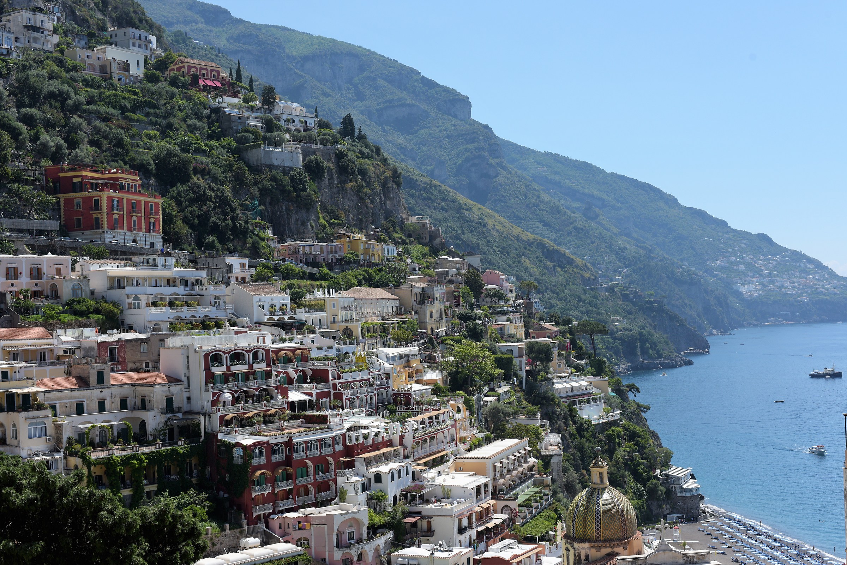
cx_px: 424
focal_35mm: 50
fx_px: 1177
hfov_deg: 39.6
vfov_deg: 27.0
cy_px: 282
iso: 320
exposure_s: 1/1250
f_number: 9
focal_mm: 50
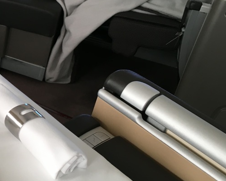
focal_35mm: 58
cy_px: 104
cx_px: -2
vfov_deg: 26.2
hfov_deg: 30.1
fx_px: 388
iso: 50
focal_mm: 4.15
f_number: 2.2
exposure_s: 1/30
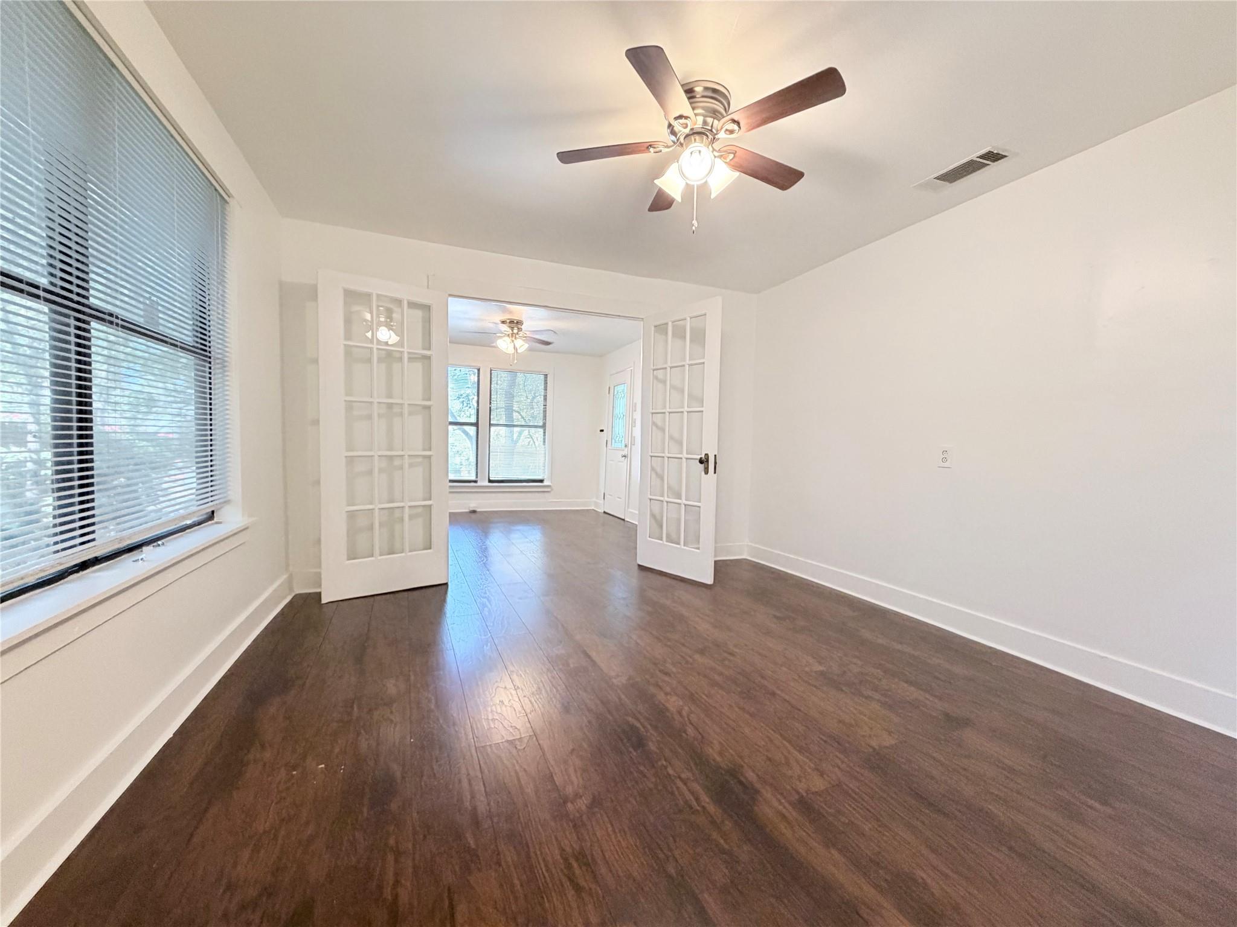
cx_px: 618
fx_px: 500
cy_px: 464
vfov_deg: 85.7
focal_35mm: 14
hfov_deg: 102.1
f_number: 2.2
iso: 320
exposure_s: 1/60
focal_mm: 2.22
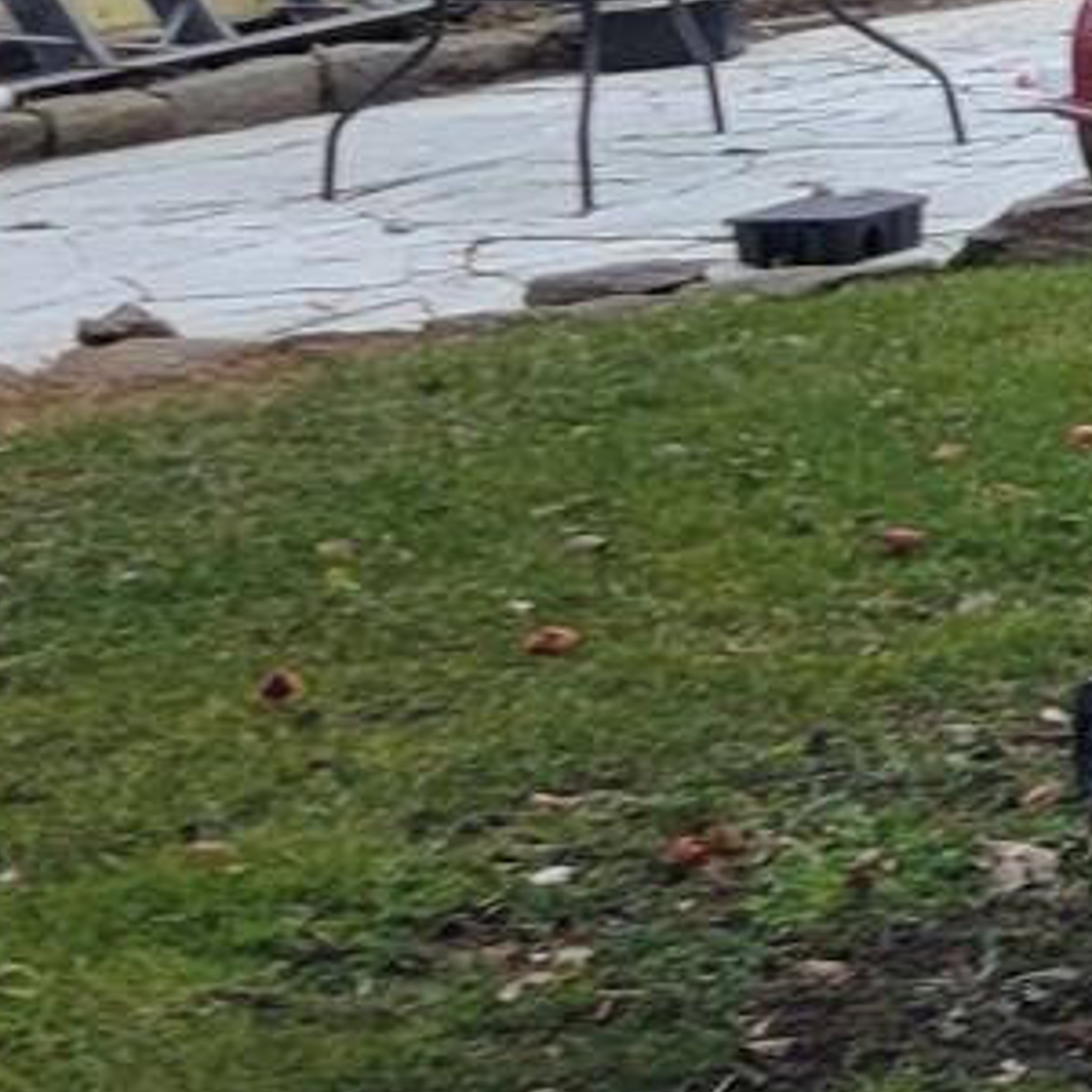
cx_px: 3214
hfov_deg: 9.1
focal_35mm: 157
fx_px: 5603
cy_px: -160
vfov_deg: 11.0
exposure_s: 1/939
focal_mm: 5.4
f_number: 1.8
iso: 40
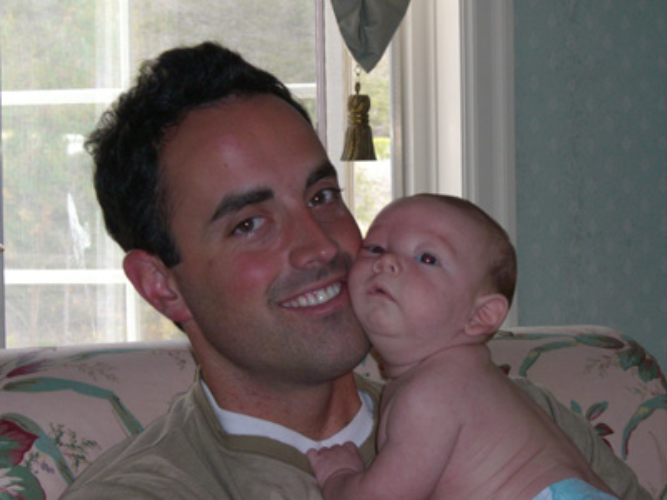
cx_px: 334
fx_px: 2197
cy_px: 250
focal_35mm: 114
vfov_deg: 13.0
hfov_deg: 17.3
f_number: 5.4
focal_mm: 23.7
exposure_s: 1/60
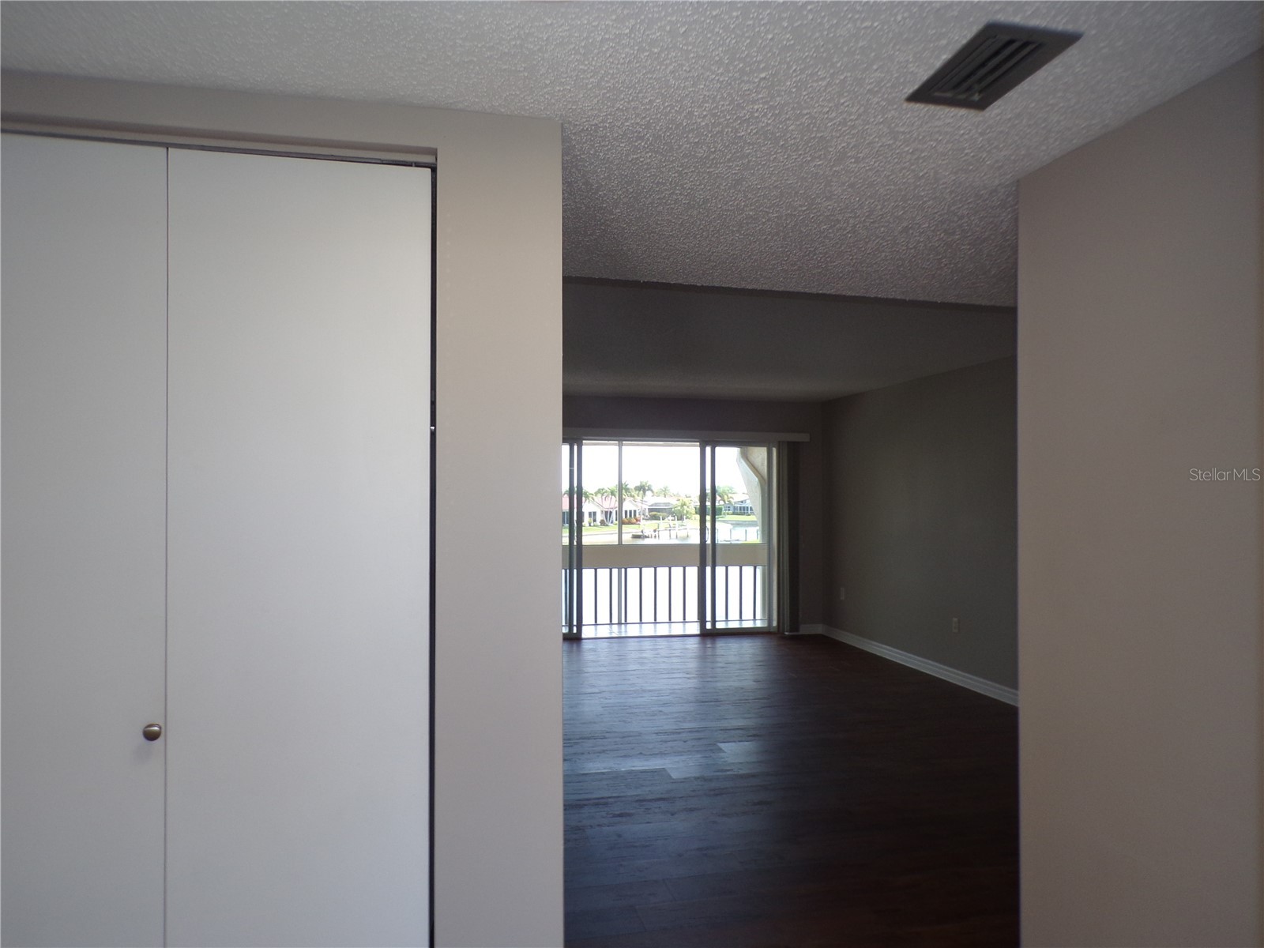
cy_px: 474
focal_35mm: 24
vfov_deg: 56.8
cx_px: 632
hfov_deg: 71.6
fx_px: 876
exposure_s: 1/45
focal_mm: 4.3
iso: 80
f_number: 4.3
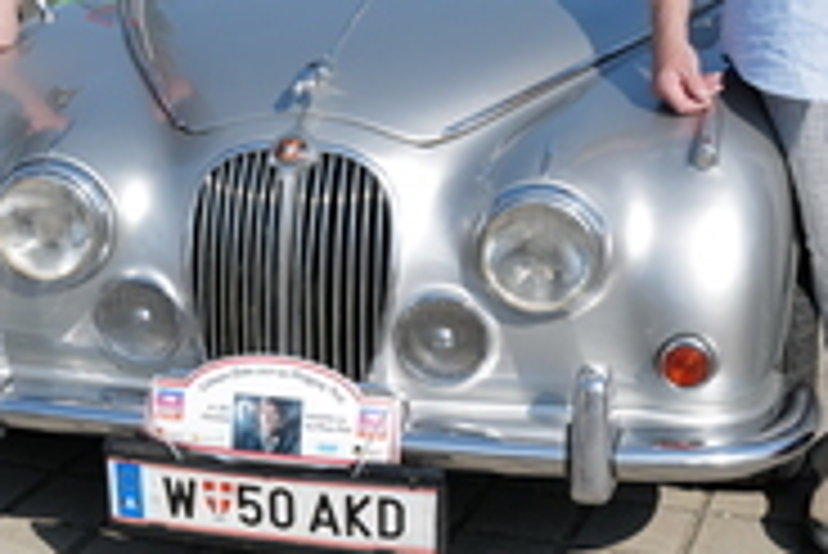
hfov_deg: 26.6
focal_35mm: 76
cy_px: 144
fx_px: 1749
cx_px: 410
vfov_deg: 17.9
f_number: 9
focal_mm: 28
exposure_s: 1/200
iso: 100
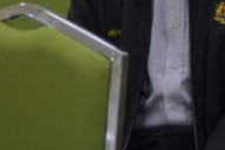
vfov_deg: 4.8
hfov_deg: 7.2
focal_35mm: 286
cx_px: 227
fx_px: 1787
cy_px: -93
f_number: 4.8
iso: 560
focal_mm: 50
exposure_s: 1/60
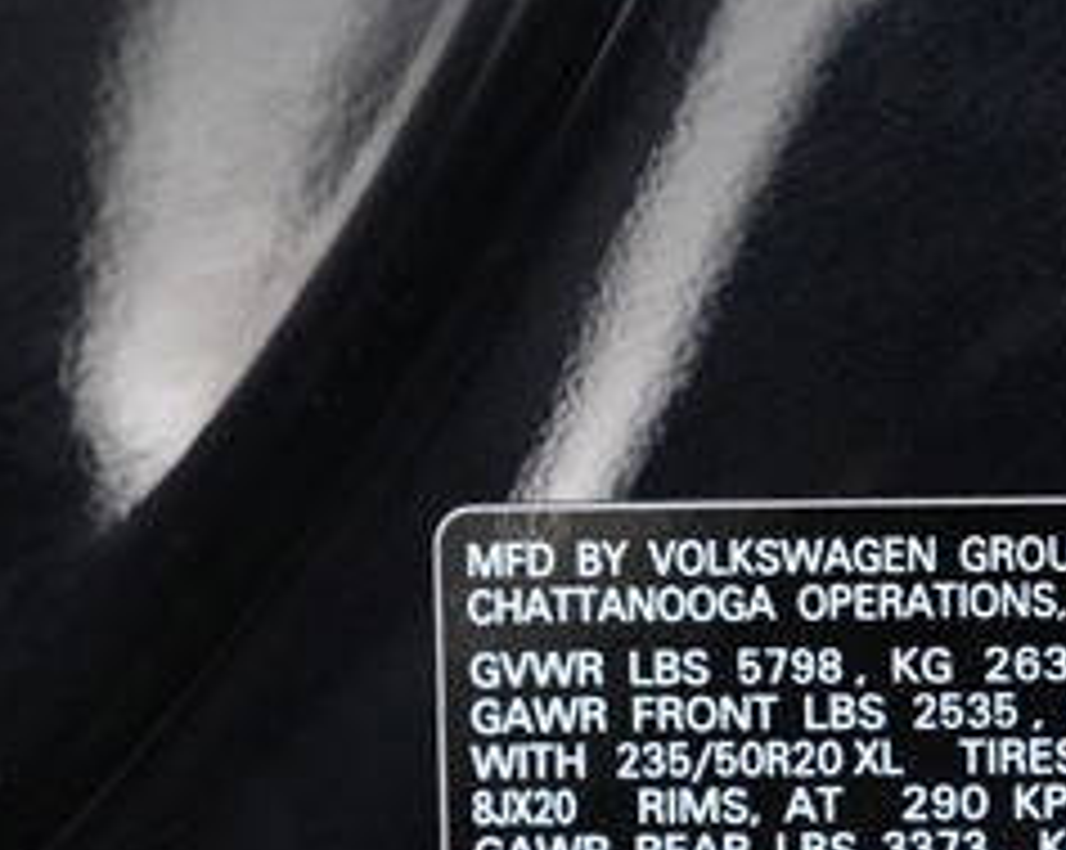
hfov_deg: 25.7
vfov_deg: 20.8
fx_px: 2237
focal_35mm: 71
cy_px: 837
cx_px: 1026
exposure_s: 1/60
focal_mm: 28
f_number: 2.8
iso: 5000
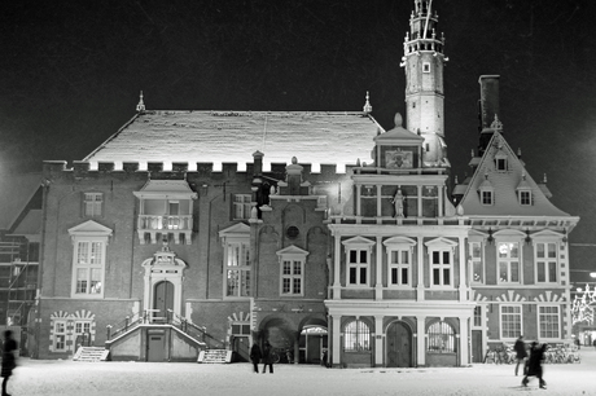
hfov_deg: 42.4
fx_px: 769
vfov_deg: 28.9
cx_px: 298
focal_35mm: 46
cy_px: 198
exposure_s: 1/6
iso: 800
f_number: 4.5
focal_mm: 31
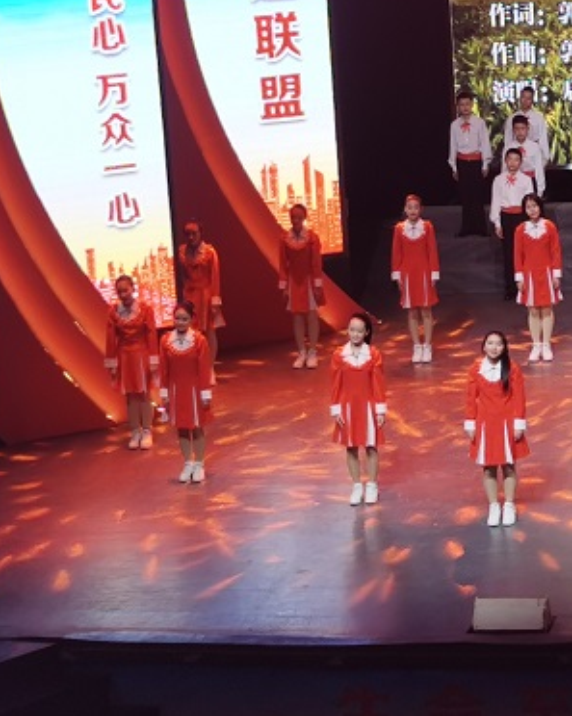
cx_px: 774
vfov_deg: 13.9
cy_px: 304
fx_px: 2945
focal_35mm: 139
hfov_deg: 10.8
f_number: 1.8
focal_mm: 5.58
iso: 50
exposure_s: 1/129
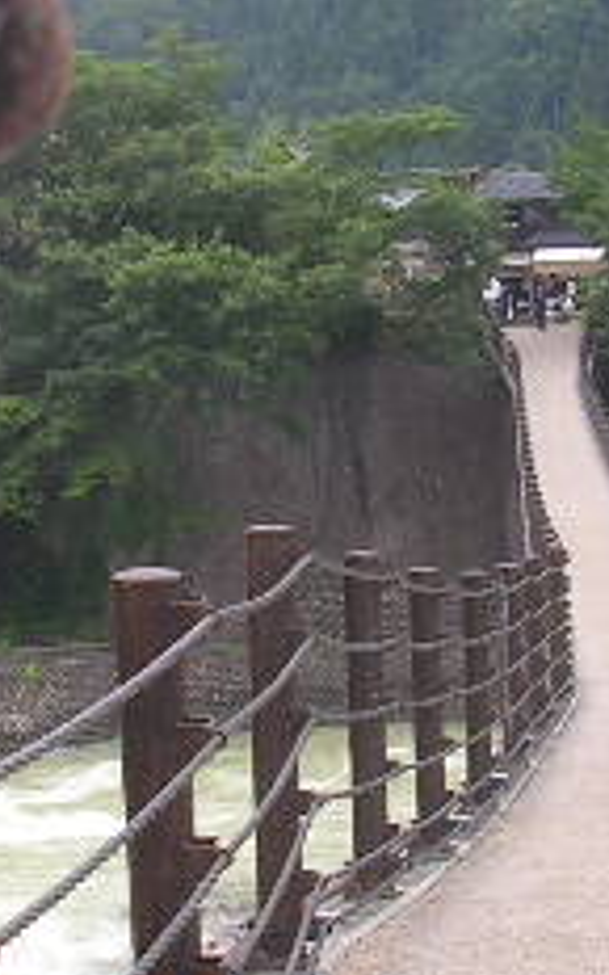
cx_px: 244
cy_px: 534
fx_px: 2948
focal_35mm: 111
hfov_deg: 11.8
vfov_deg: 18.8
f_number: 2.8
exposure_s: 1/314
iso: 50
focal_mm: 5.8
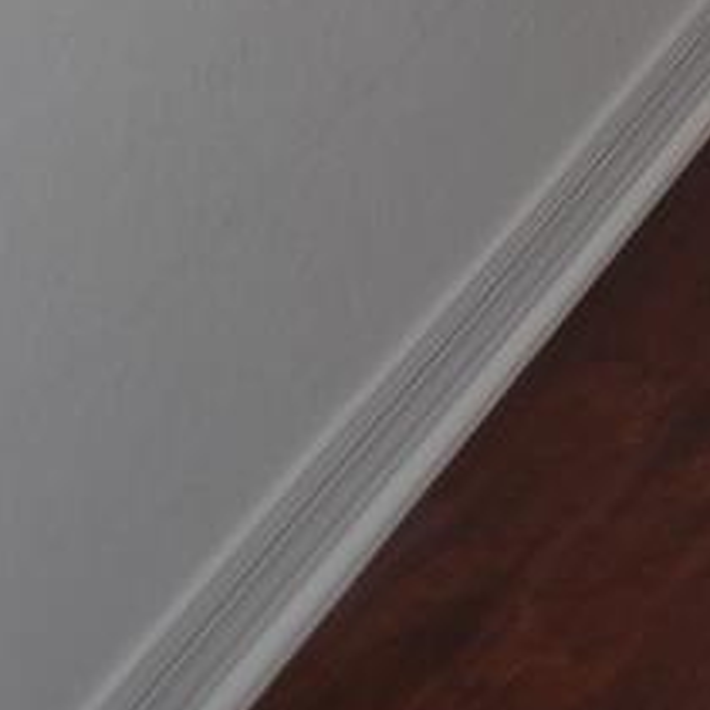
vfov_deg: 8.1
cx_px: 1209
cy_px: -1288
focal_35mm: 189
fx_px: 4386
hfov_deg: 8.9
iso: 100
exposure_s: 1/30
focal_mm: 26
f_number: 5
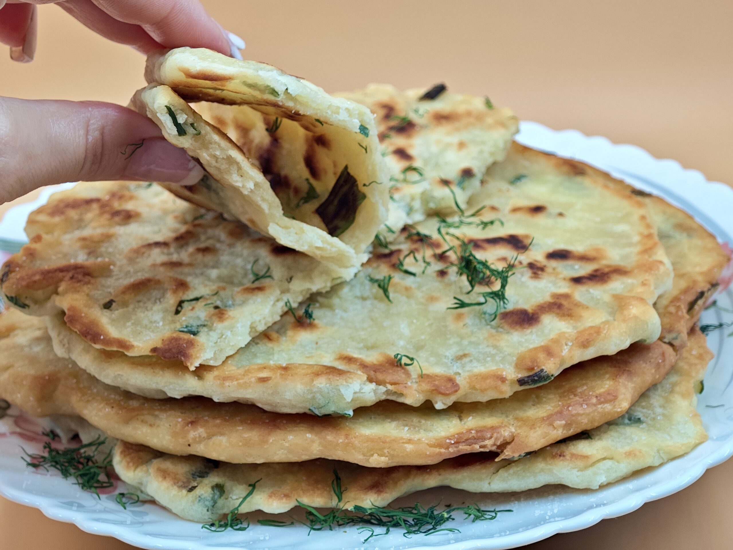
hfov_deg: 32.2
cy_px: 275
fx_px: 1271
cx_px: 366
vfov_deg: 24.4
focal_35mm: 60
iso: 125
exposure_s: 1/100
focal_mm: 9
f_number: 2
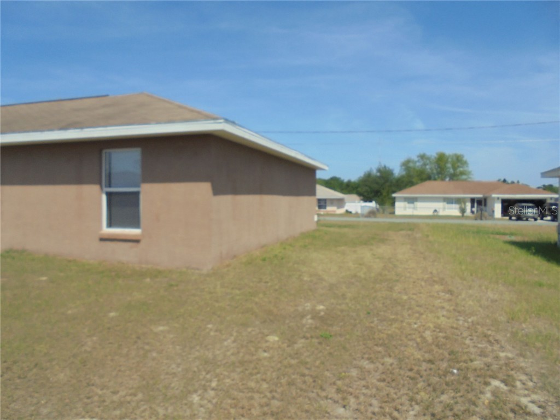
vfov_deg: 53.1
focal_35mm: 26
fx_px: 421
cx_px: 280
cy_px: 210
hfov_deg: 67.3
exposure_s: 1/125
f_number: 11.5
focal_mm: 4.6
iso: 100
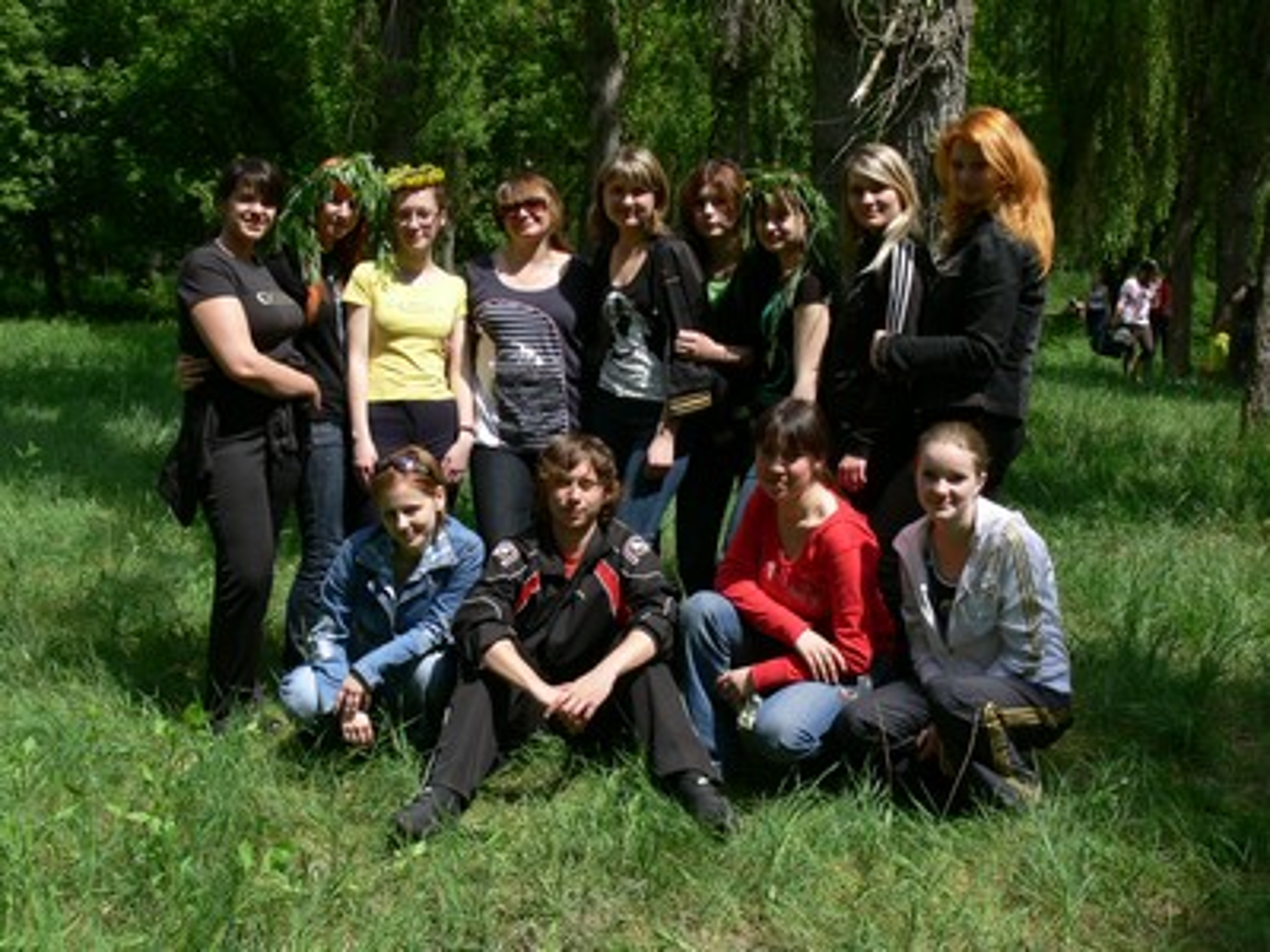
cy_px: 476
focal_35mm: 40
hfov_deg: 46.8
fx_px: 1468
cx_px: 635
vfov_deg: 36.0
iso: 80
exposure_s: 1/320
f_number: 5.6
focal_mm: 8.2
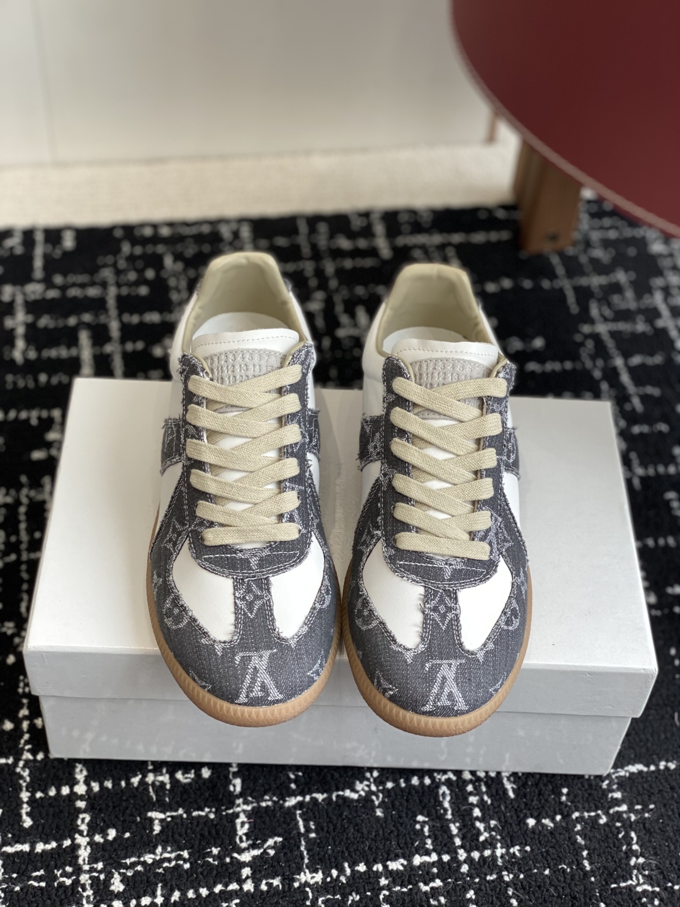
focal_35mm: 52
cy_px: 454
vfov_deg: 36.8
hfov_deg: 28.0
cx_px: 340
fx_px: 1362
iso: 25
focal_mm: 6
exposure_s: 1/122
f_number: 2
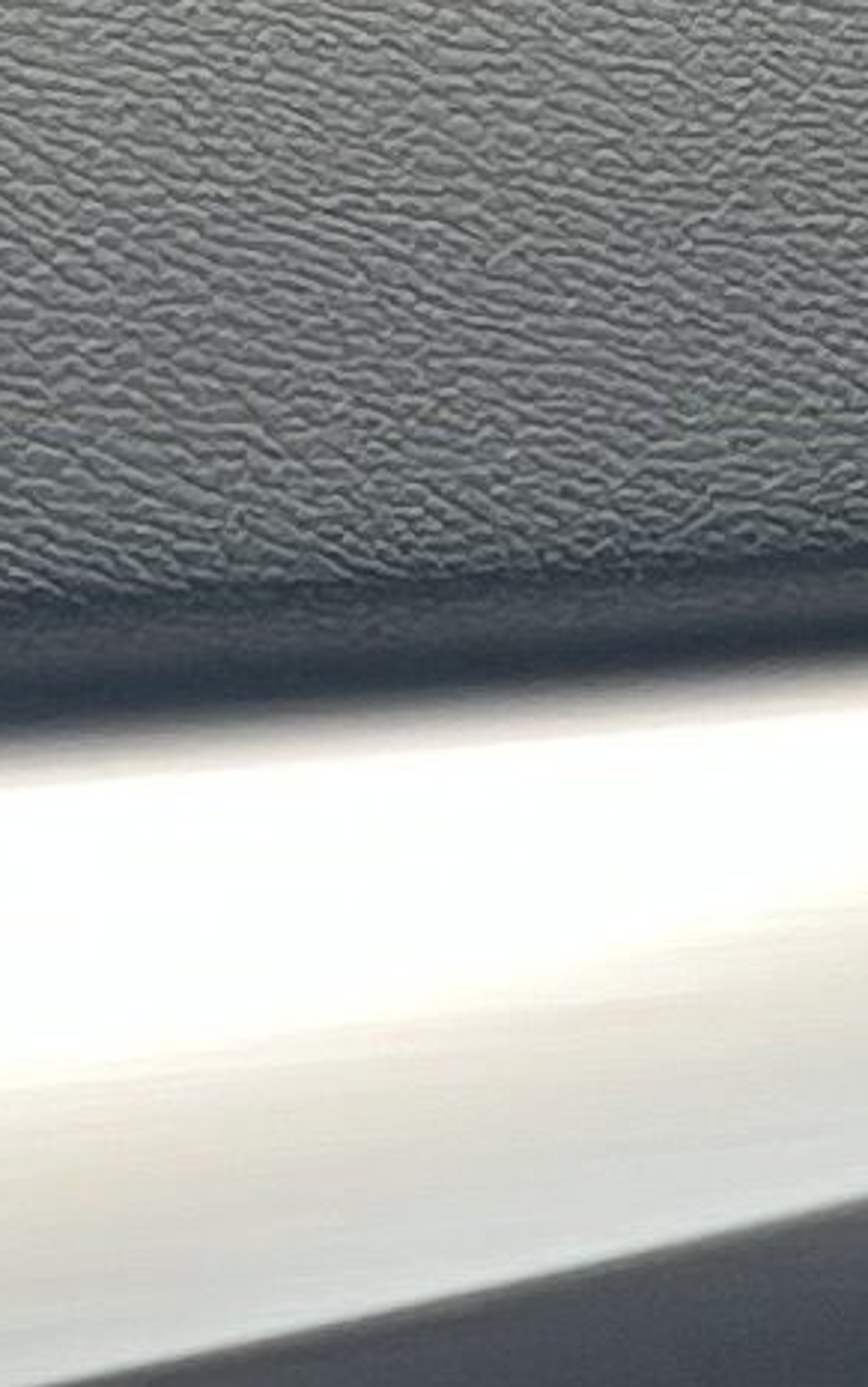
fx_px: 9038
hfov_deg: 5.5
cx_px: 367
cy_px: 1990
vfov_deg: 8.6
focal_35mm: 239
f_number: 1.5
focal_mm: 5.7
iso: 80
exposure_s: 1/50
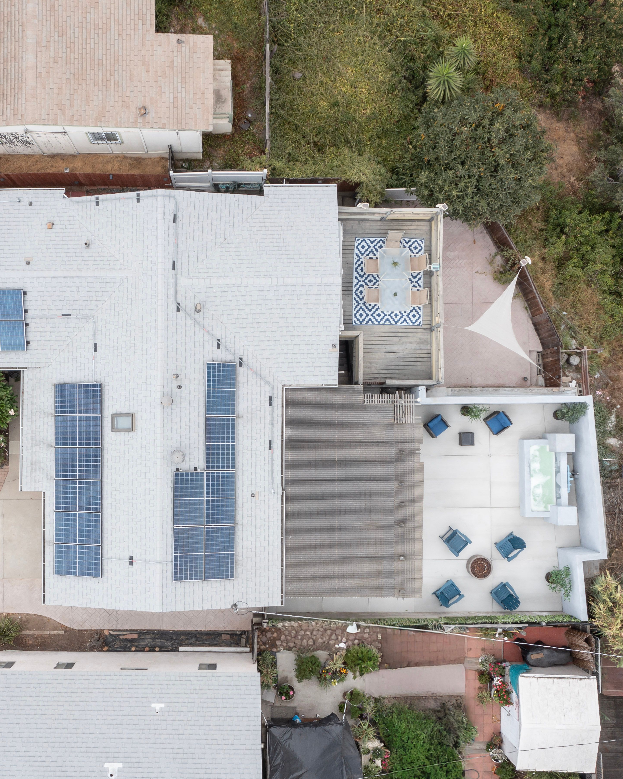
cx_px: 214
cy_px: 391
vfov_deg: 45.8
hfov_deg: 37.0
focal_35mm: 40
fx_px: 922
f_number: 5.6
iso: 100
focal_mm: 10.26
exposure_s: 1/320
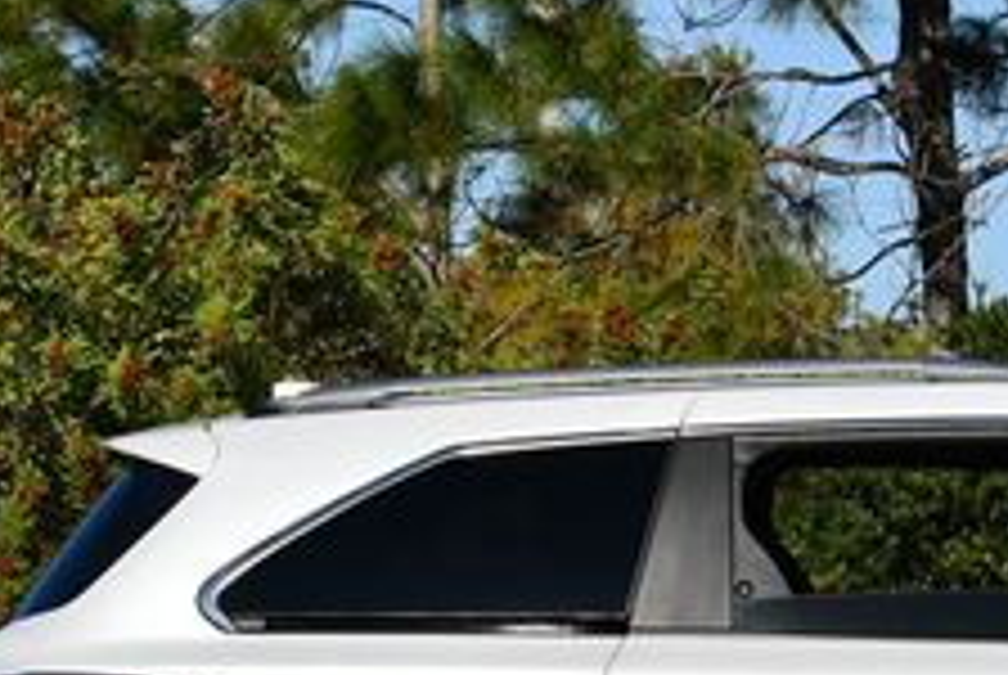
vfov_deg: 6.3
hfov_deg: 9.4
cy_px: 441
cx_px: 1130
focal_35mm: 217
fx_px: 6084
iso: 100
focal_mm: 38
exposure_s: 1/400
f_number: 10
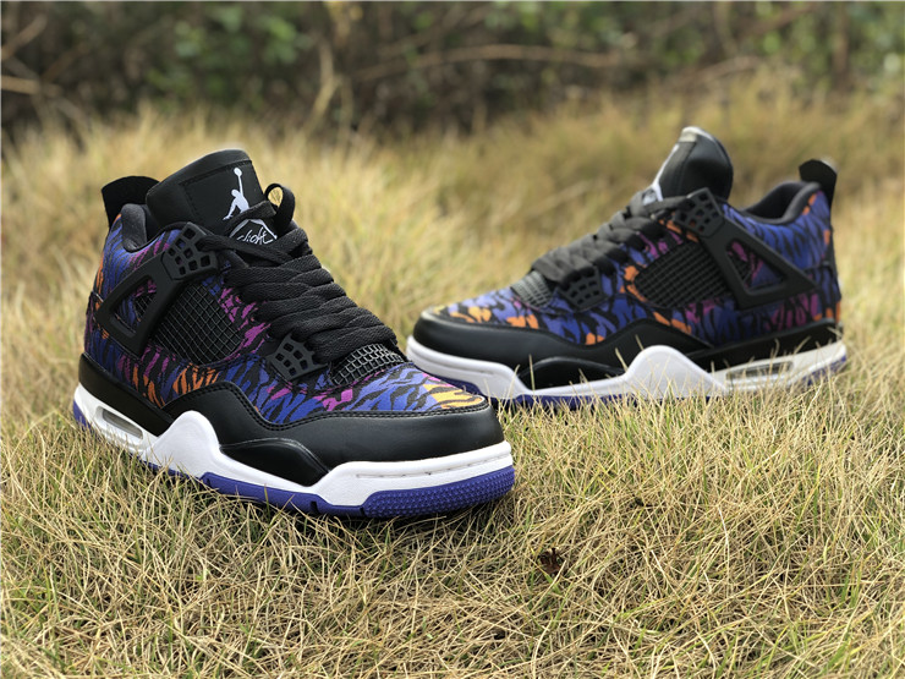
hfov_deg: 36.8
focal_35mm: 52
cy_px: 340
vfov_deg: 28.0
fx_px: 1359
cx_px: 452
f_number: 2.4
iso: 16
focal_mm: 6
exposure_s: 1/120
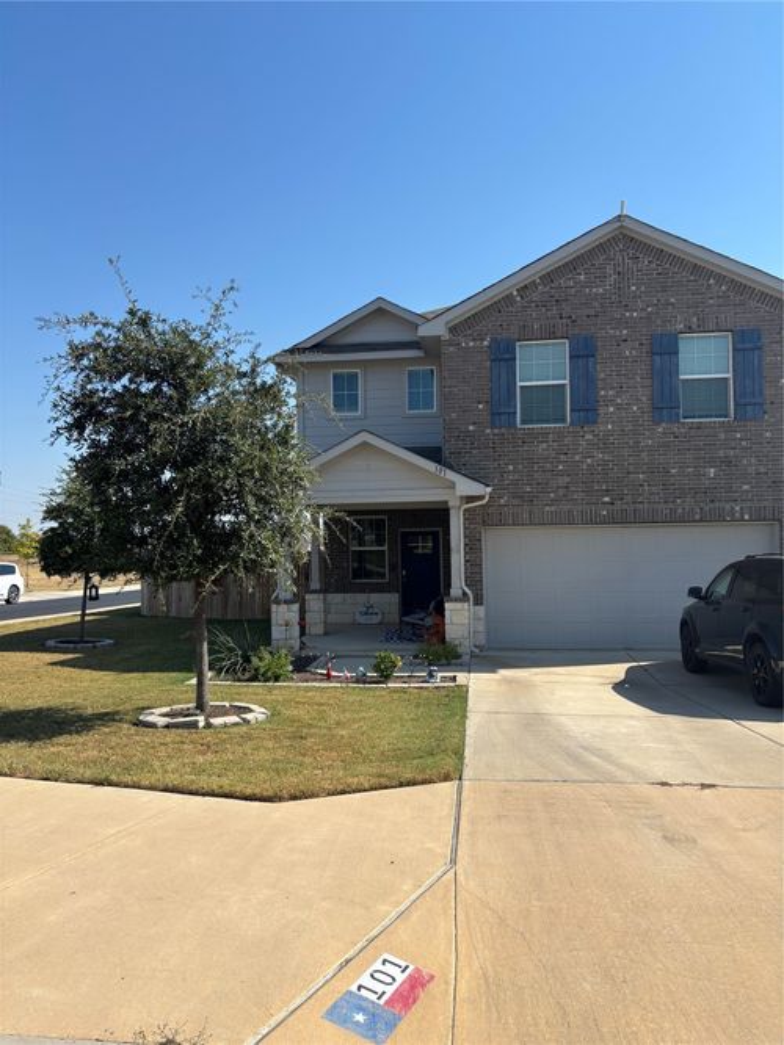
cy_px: 522
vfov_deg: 67.3
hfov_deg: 53.0
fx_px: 785
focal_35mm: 26
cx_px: 392
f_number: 1.6
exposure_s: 1/3937
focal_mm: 5.96
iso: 50
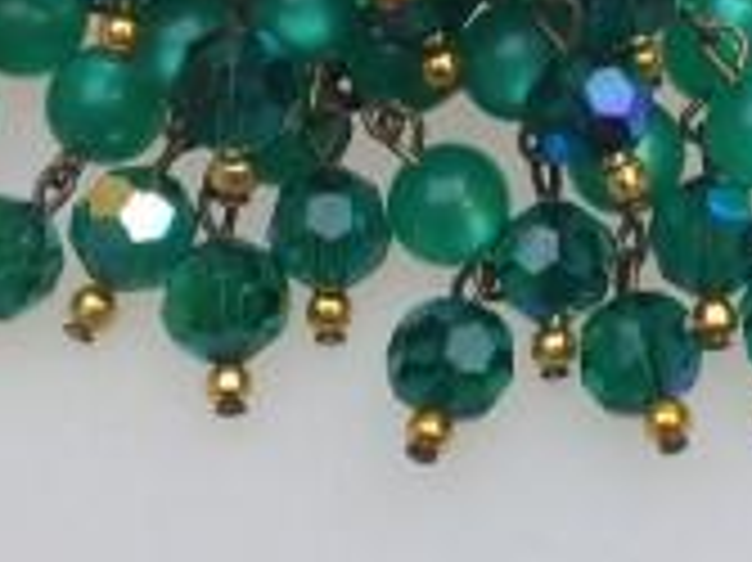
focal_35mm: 94
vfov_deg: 15.2
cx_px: 423
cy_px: -81
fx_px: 2041
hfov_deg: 20.9
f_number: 2.4
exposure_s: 1/139
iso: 50
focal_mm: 4.28
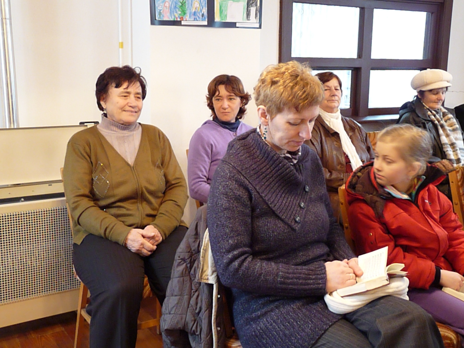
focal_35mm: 42
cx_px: 232
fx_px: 563
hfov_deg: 44.8
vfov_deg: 34.3
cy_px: 174
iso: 1250
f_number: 3
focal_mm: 7.4
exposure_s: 1/30
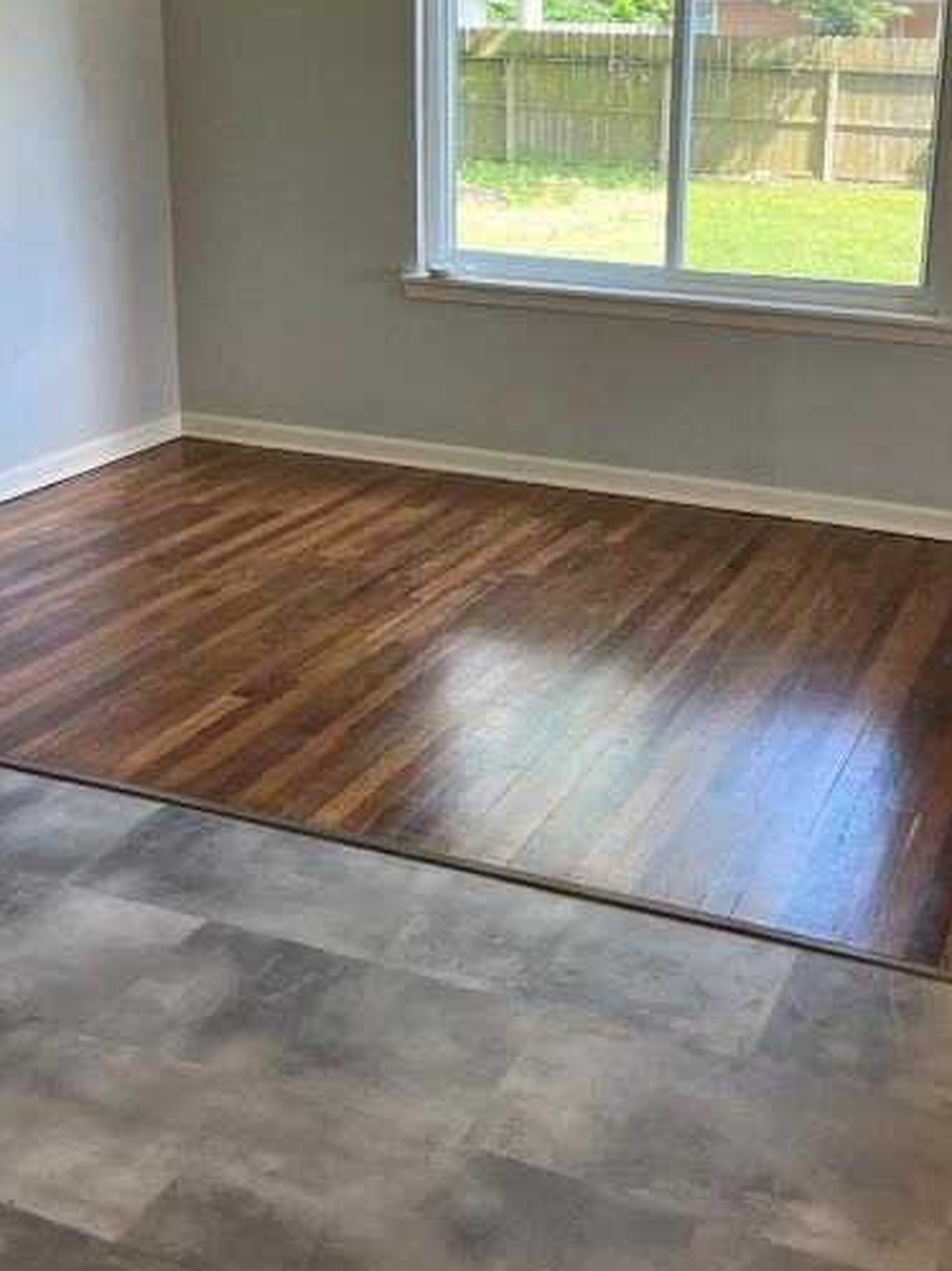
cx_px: 588
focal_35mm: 40
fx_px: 1467
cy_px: 425
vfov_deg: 46.1
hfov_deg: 35.8
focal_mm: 5.1
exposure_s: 1/120
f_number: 1.6
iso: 100
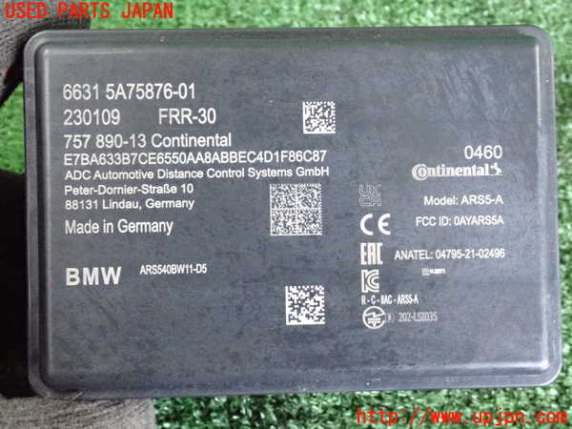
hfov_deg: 38.2
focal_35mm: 50
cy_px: 214
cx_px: 286
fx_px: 826
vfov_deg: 29.1
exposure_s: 1/125
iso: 4000
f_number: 3.2
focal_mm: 9.01
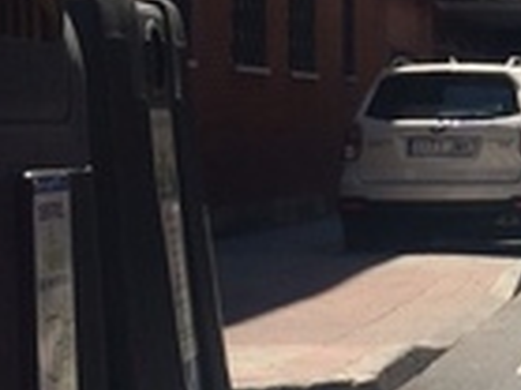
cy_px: 84
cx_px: 789
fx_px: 1985
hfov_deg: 14.0
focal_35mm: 132
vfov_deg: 11.2
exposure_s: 1/1786
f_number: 2.2
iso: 32
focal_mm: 4.15
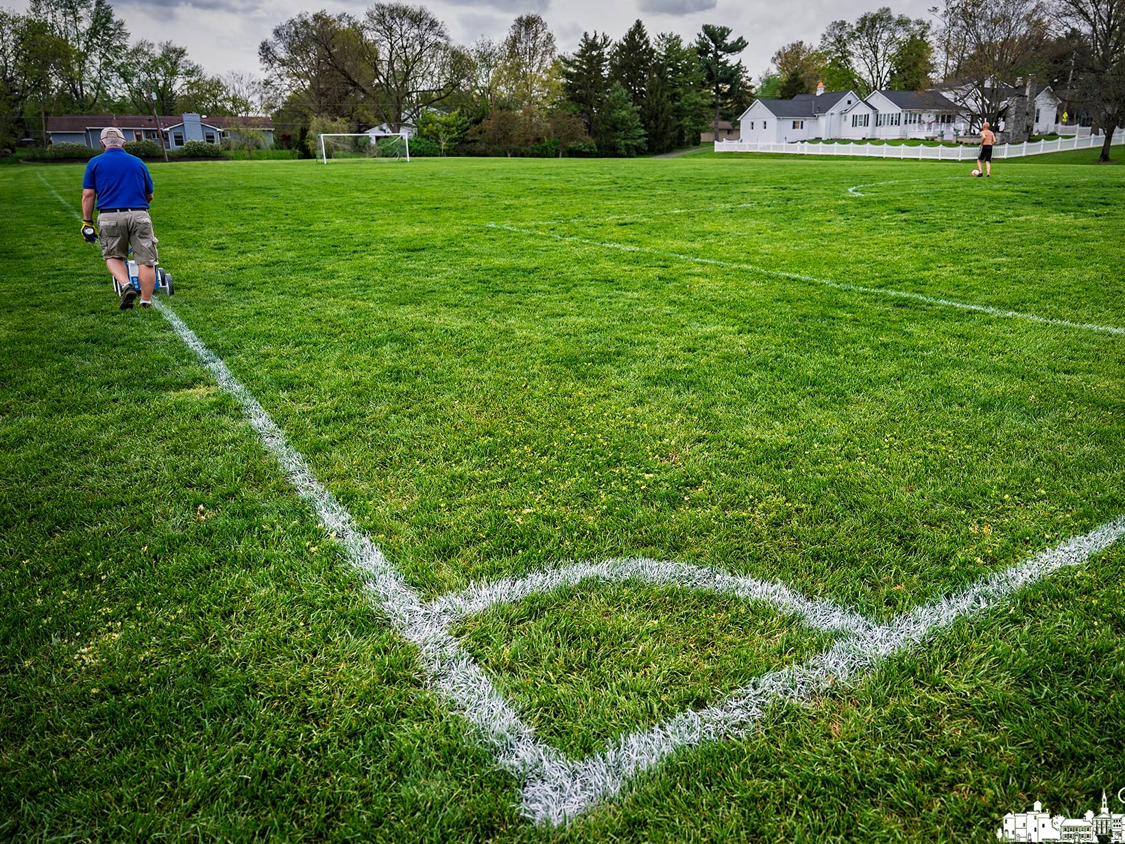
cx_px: 638
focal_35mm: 27
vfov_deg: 51.4
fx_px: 878
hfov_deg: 65.0
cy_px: 433
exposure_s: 1/1000
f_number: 3.2
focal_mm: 24
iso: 160
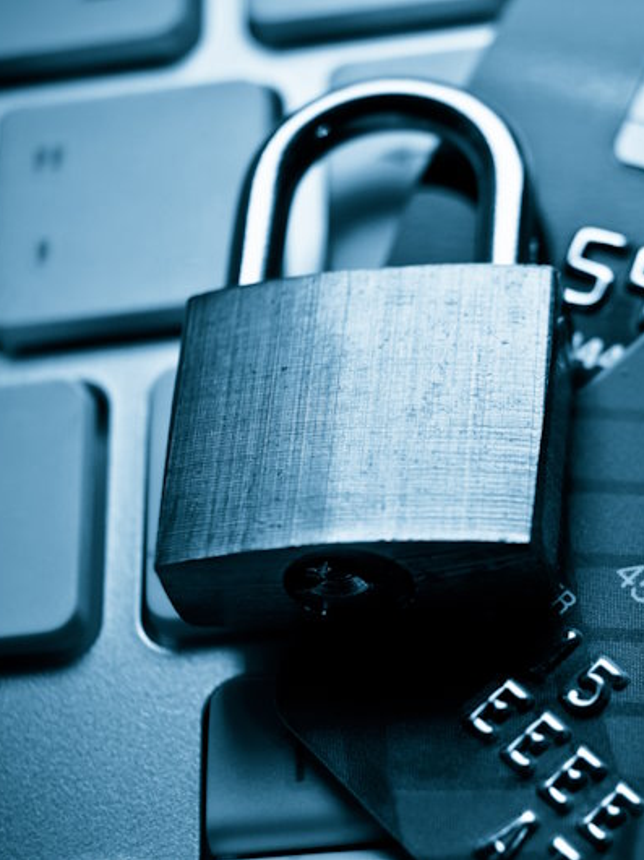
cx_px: 613
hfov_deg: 12.3
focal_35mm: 120
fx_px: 2972
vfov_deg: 16.5
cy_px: 431
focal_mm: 55
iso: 100
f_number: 7.1
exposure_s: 1/15
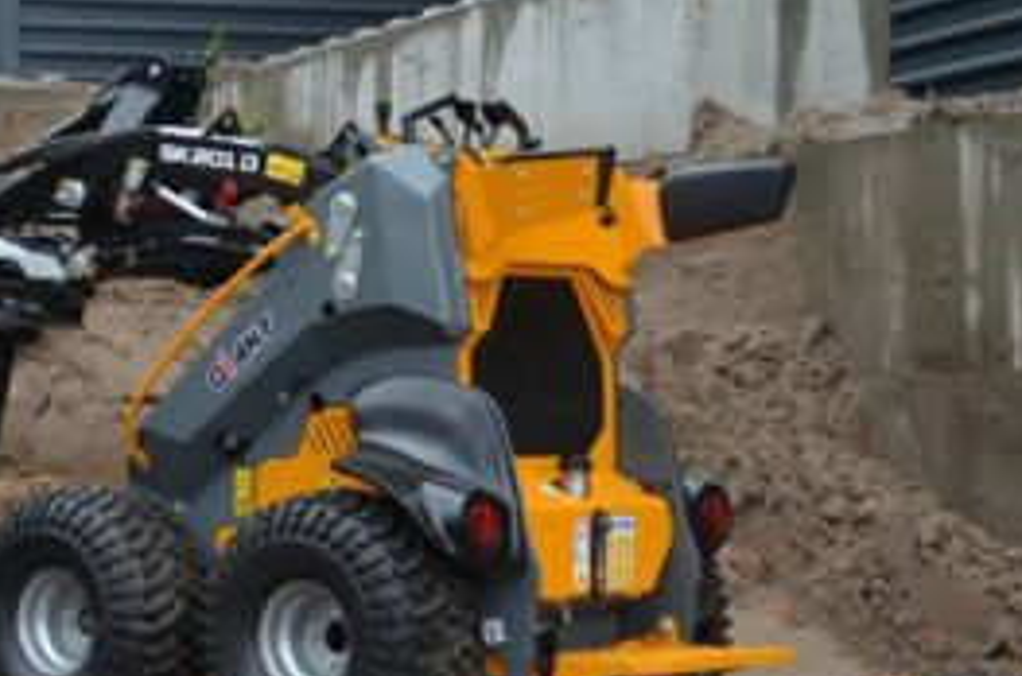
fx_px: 2945
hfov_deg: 18.8
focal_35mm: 104
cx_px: -144
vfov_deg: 13.1
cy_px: 359
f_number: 5.6
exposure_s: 1/125
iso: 360
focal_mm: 26
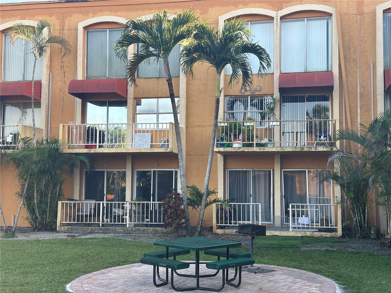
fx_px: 542
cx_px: 196
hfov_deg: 39.7
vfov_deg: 30.3
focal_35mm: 48
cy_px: 146
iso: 64
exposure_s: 1/491
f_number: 1.78
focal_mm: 6.86
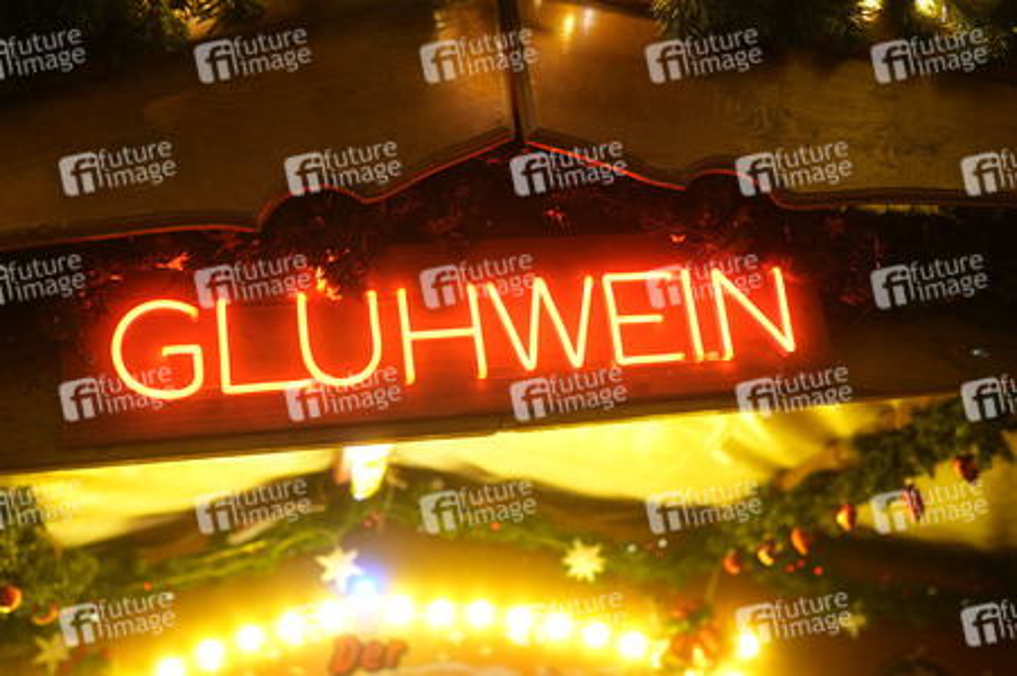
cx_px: 508
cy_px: 338
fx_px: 1270
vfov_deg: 29.8
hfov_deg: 43.6
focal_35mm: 45
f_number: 2
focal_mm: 30
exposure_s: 1/60
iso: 640
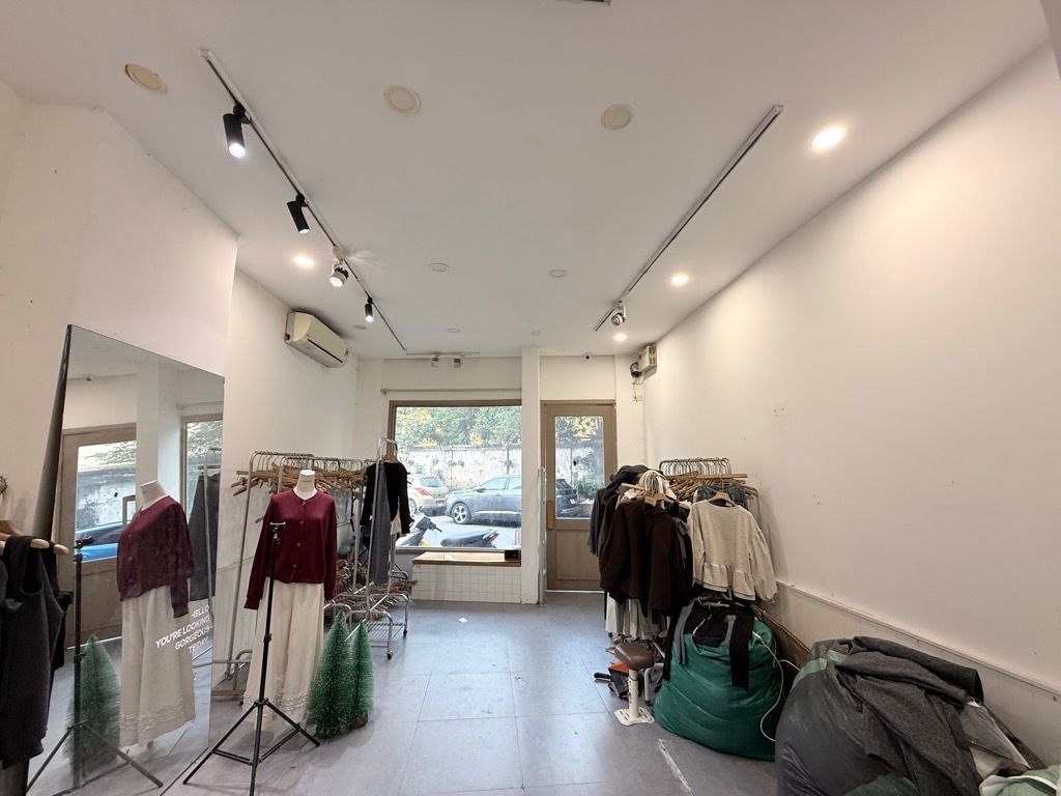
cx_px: 530
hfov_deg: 102.1
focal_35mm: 14
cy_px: 398
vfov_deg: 85.7
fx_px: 429
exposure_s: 1/99
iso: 160
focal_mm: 2.22
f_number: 2.2
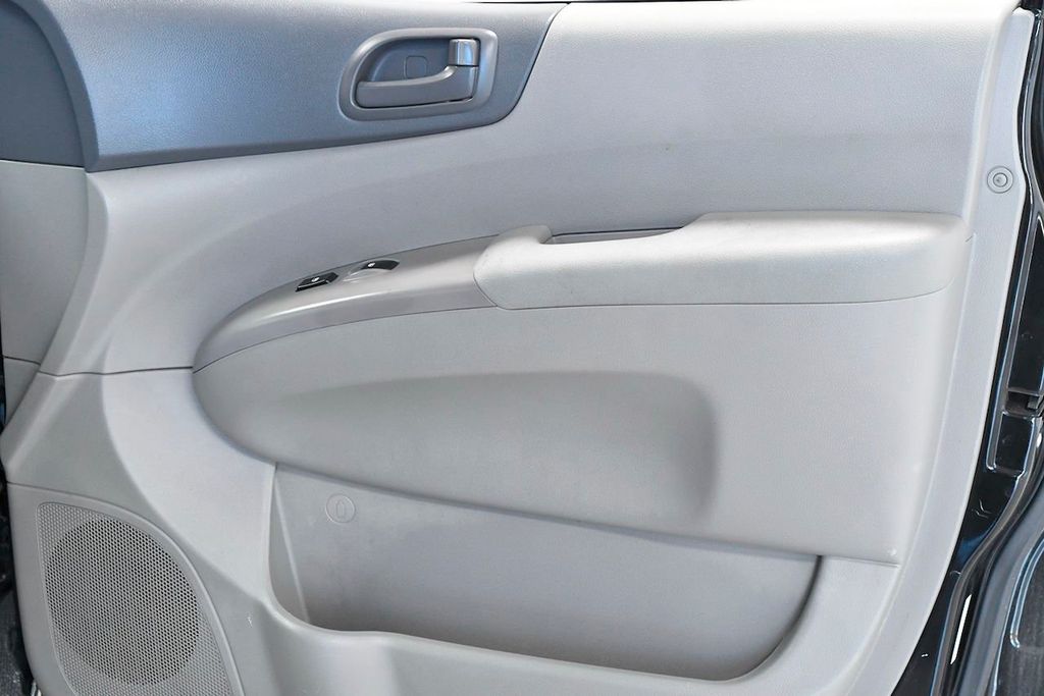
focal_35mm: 72
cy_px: 348
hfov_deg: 28.1
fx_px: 2088
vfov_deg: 18.9
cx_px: 522
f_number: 5
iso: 2500
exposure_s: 1/200
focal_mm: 48
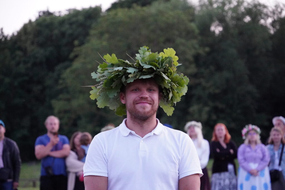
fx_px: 1294
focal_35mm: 164
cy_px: 95
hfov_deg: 12.6
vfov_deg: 8.4
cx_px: 142
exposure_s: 1/160
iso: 6400
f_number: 5.6
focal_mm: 109
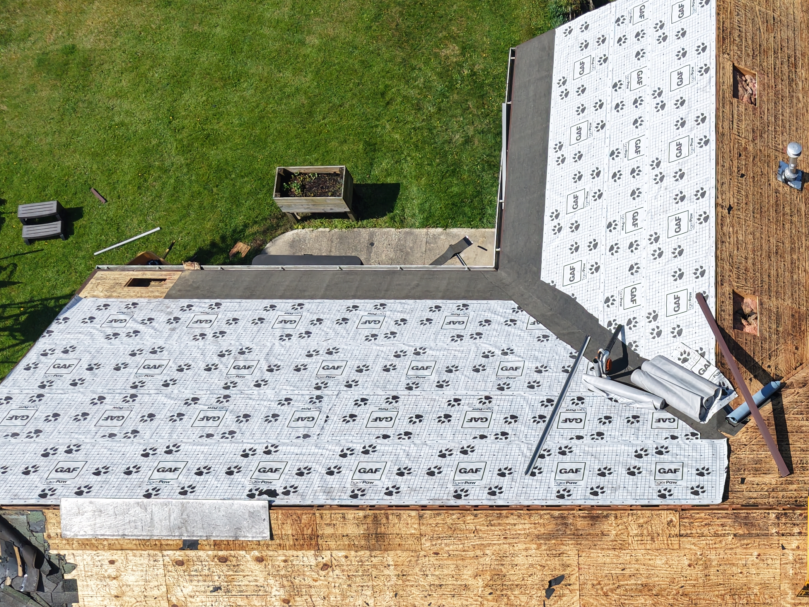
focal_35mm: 47
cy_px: 490
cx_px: 748
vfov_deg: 30.1
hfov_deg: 37.4
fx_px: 1098
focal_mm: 8.67
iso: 160
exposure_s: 1/4000
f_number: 1.8
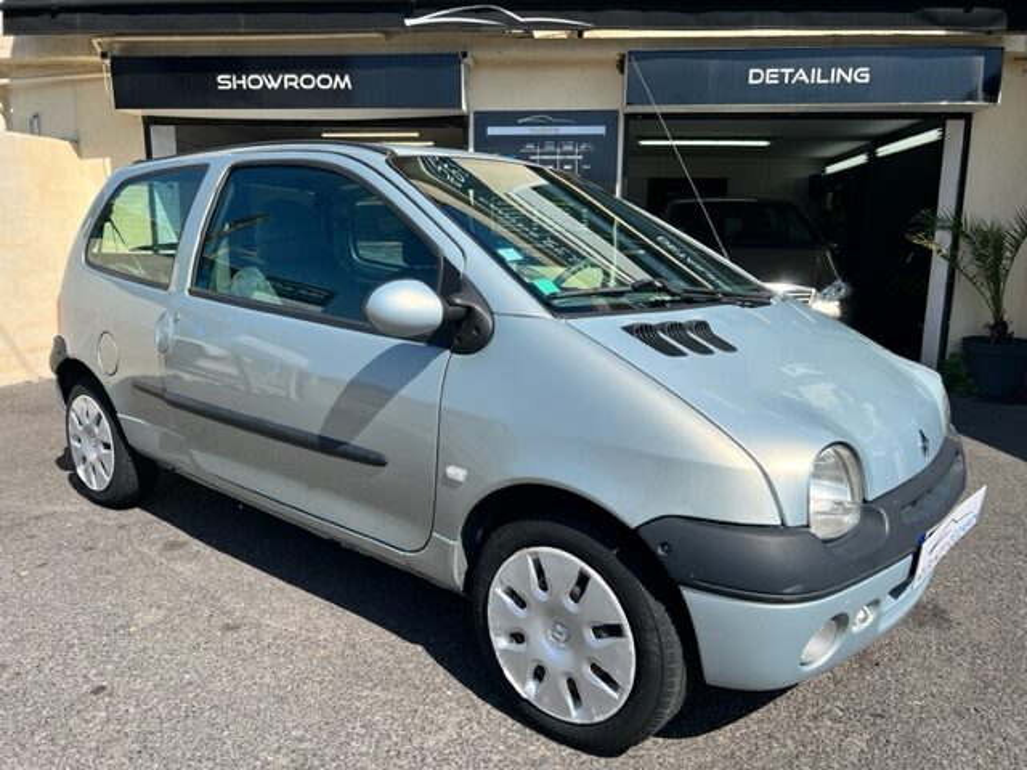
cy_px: 385
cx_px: 514
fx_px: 771
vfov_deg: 53.1
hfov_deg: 67.3
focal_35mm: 26
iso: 50
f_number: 1.5
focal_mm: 5.7
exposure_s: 1/3831
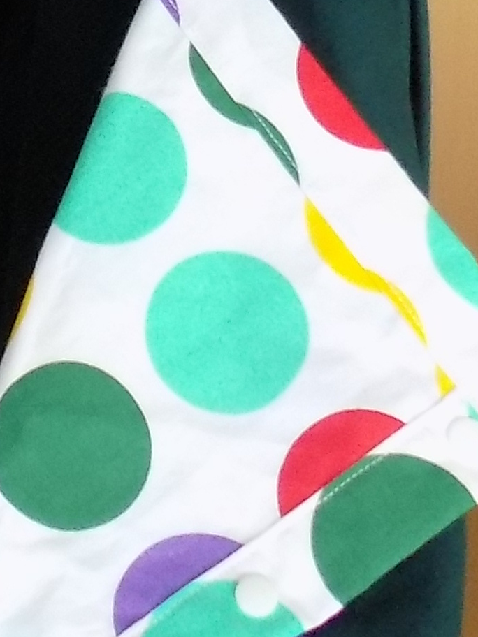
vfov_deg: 14.2
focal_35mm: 130
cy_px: -316
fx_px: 2393
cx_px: -279
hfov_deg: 10.9
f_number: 3.1
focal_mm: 4
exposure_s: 1/30
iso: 200
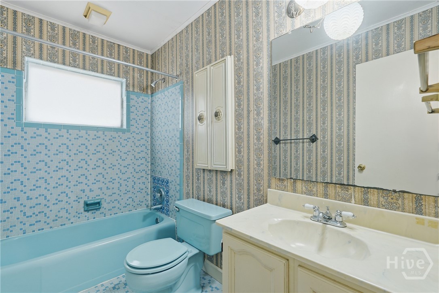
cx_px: 220
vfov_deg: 72.1
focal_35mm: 16
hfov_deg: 95.0
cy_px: 146
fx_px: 201
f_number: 9
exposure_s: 1/100
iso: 320
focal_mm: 16.5
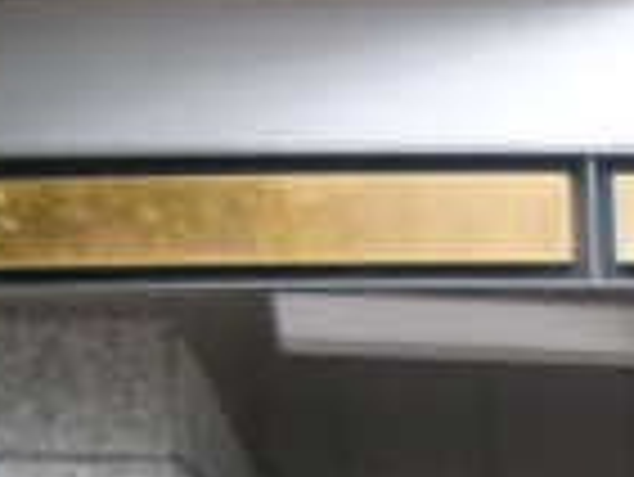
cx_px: 1371
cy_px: 882
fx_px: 2328
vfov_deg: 10.9
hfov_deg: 12.9
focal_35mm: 127
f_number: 3.1
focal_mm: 5
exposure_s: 1/60
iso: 100
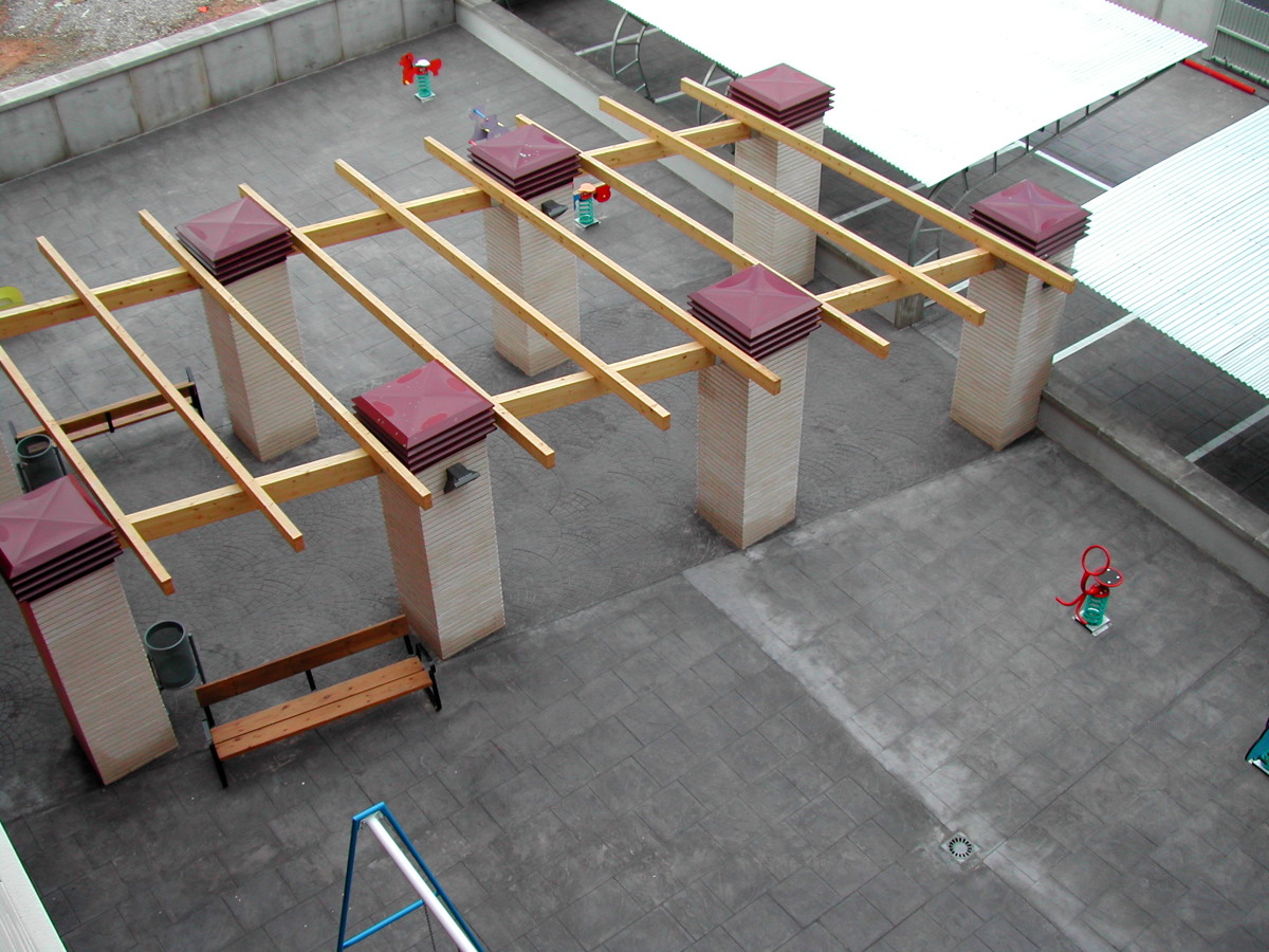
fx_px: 1393
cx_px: 634
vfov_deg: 37.7
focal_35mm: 38
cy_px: 476
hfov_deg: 49.0
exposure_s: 1/285
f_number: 2.8
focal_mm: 8
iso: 100
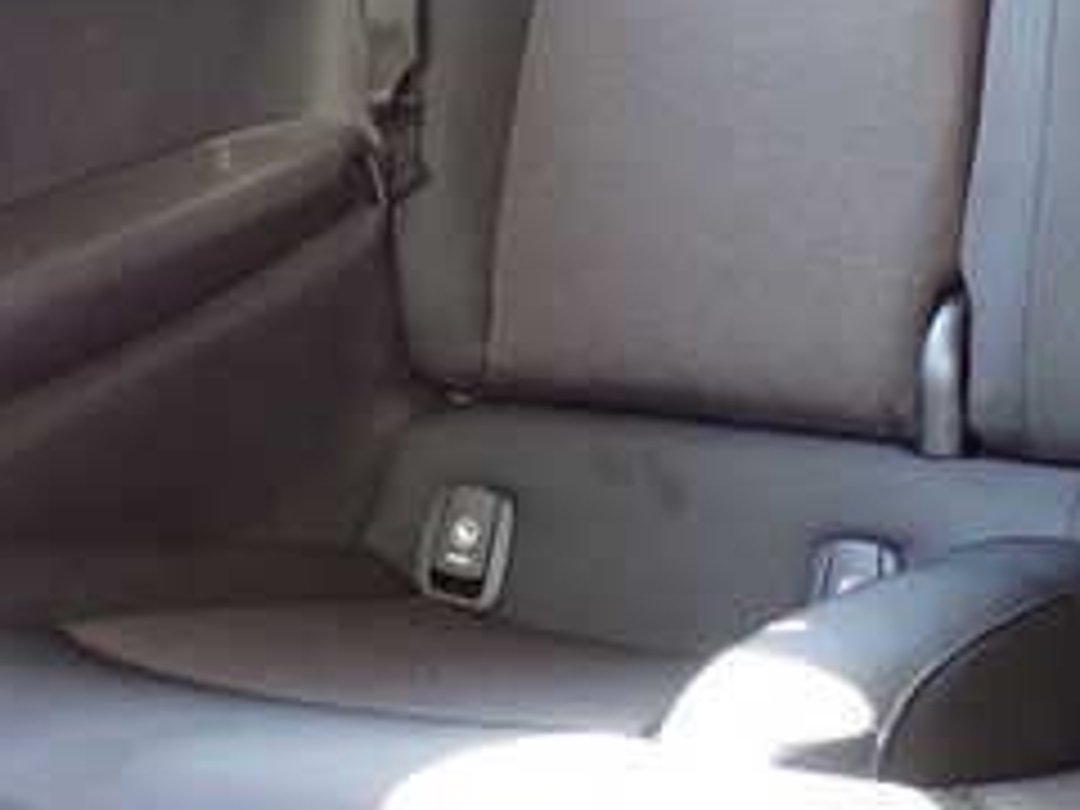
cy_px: 310
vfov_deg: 15.5
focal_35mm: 95
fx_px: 2964
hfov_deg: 20.4
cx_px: 896
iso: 800
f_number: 2.7
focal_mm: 6.83
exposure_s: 1/125
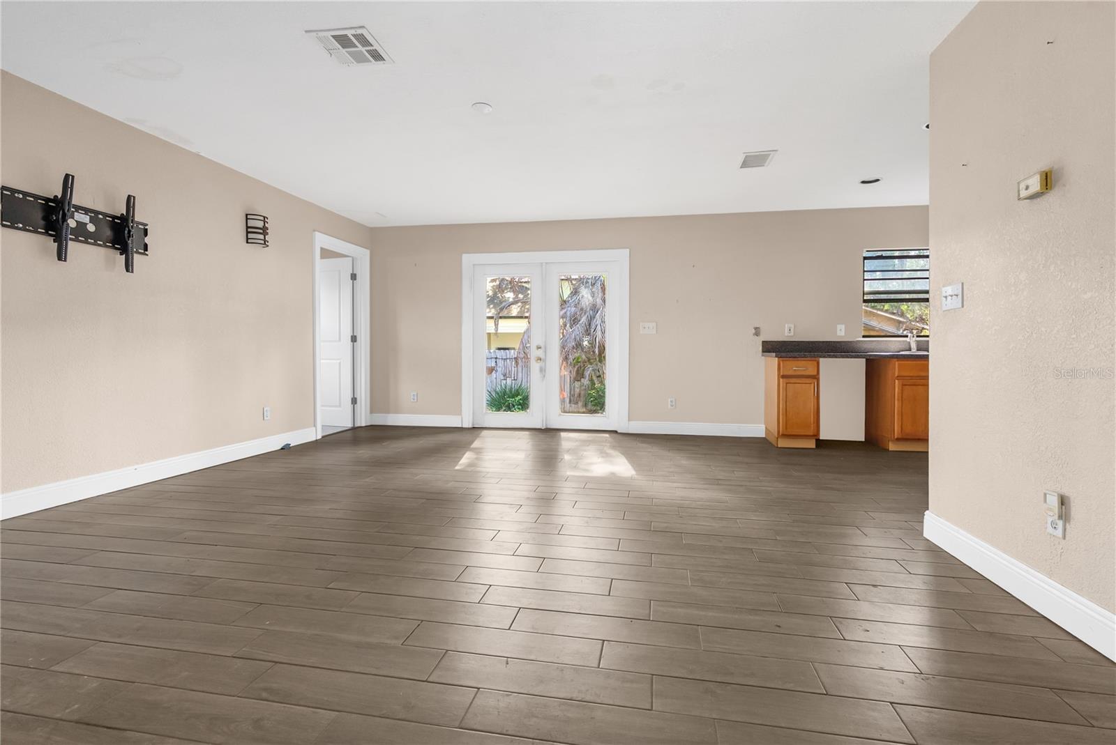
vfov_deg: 73.8
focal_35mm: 16
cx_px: 558
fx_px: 496
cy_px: 372
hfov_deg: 96.7
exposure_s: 1/10
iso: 1250
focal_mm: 16
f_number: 8
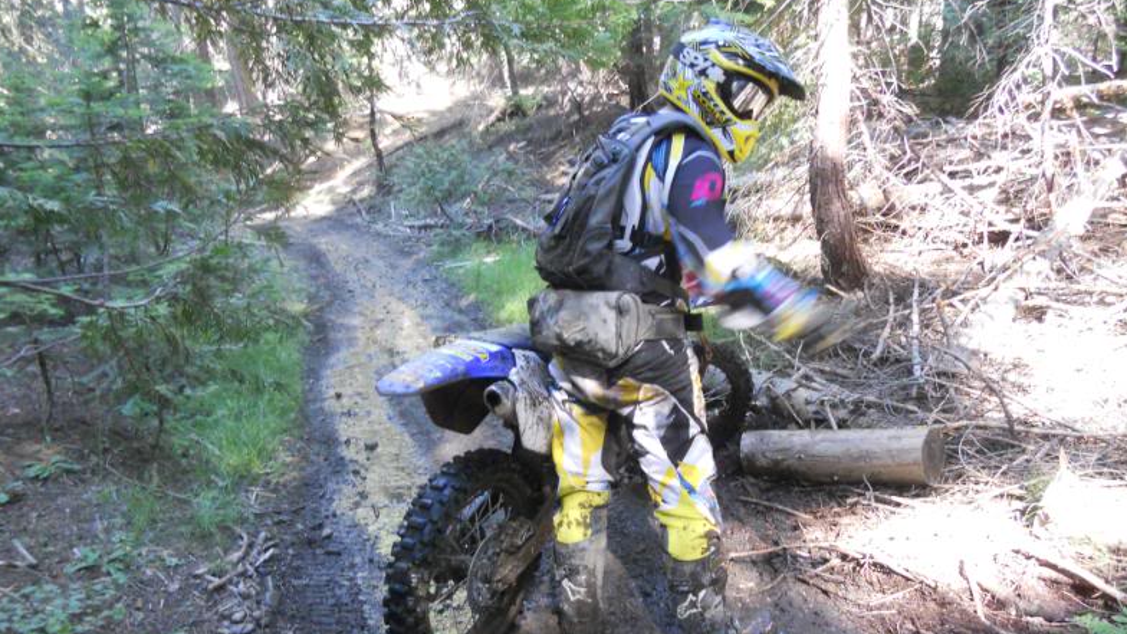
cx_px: 564
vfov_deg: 38.8
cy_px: 387
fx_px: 897
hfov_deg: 64.3
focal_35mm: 30
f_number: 3.2
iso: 250
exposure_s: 1/30
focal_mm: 4.9
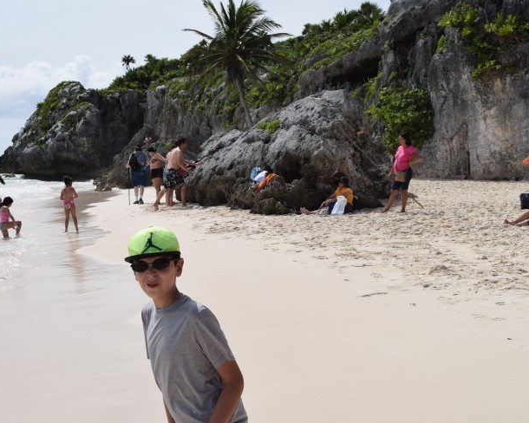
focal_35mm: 52
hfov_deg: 35.9
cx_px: 218
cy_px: 252
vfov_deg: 29.1
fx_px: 814
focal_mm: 22
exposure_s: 1/1000
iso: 200
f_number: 8
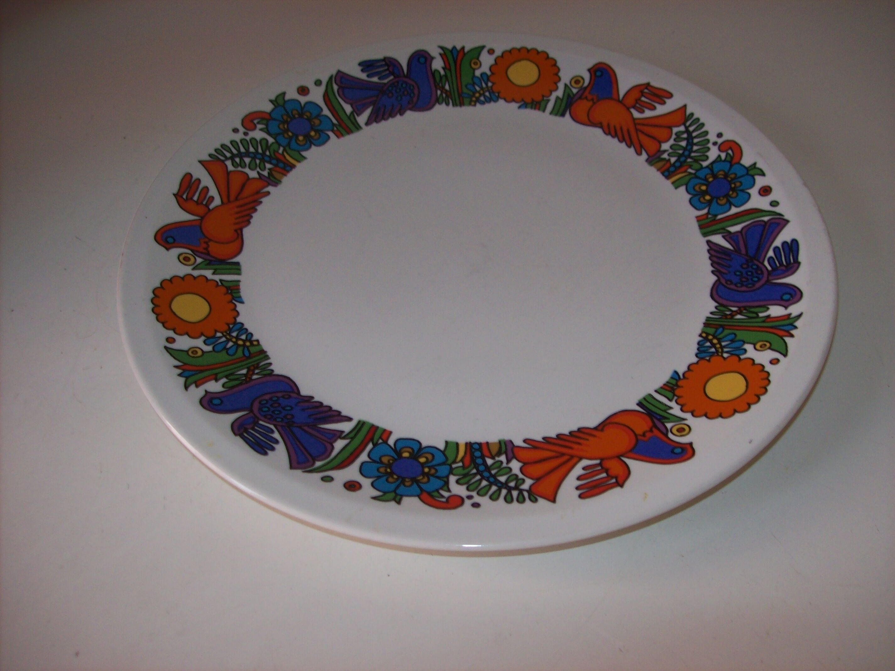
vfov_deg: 39.6
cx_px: 448
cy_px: 336
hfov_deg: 51.4
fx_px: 930
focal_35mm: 36
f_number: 2.7
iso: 80
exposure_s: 1/64
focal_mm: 6
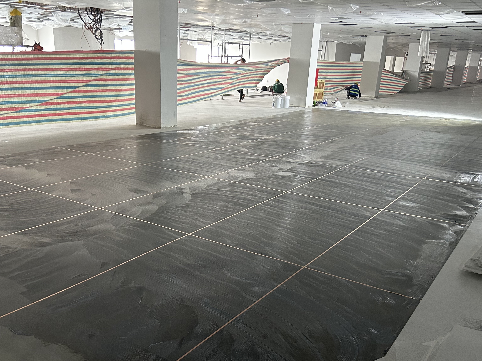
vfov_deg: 41.3
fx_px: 473
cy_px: 235
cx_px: 206
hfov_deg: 53.8
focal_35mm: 34
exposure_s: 1/50
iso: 320
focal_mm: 5.7
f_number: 1.5
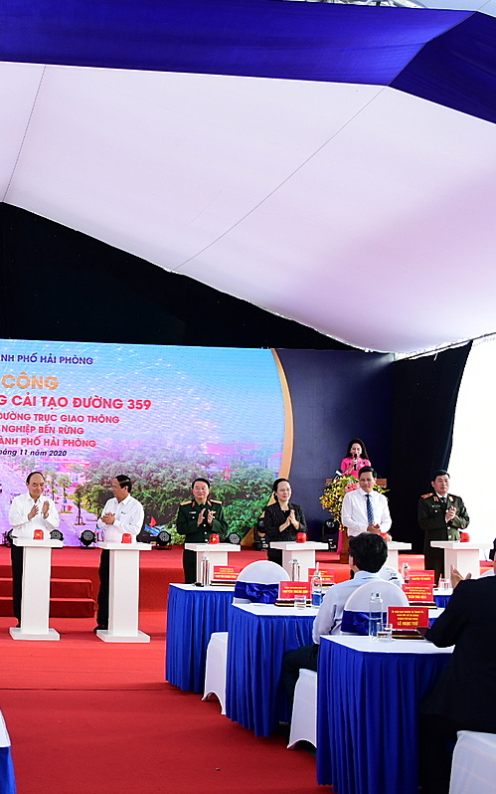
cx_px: 5
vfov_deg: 43.5
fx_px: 995
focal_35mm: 46
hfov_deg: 26.6
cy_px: 397
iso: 400
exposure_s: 1/200
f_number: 3.5
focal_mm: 20
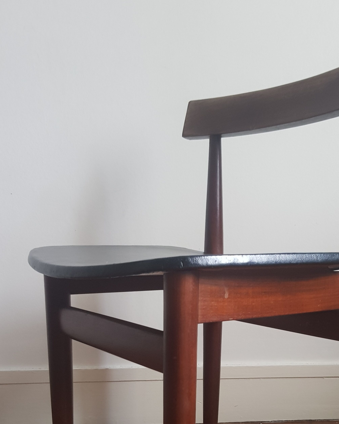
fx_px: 514
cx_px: 221
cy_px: 321
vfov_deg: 43.3
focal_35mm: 41
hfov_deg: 36.2
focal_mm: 4.2
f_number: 1.7
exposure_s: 1/20
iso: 200
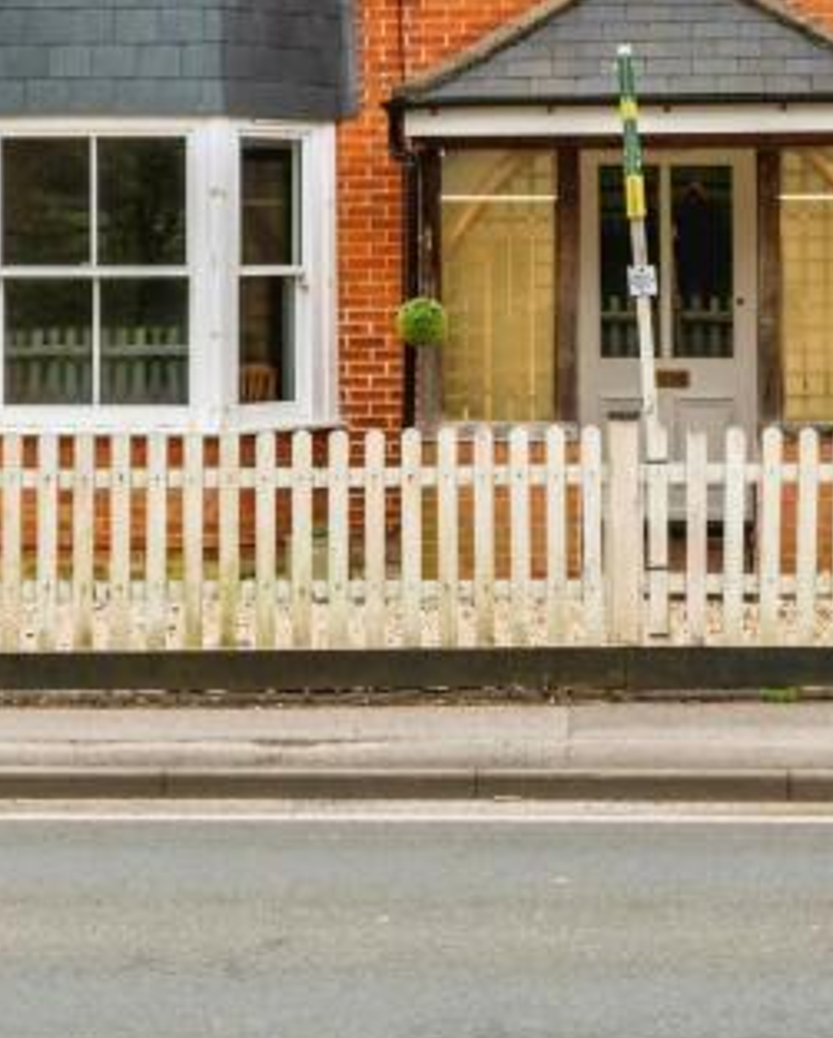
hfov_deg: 16.7
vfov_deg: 20.2
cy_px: 15
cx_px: 601
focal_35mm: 92
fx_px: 2831
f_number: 7.1
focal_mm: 20
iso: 320
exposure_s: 1/200
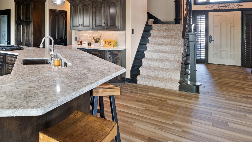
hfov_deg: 60.1
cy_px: 30
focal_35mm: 29
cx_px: 46
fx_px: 194
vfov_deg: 38.8
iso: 400
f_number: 9
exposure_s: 1/3
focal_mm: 16
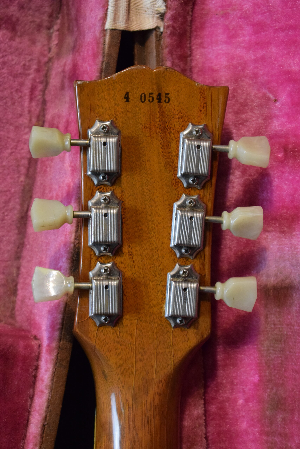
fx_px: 1031
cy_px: 224
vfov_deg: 24.6
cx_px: 150
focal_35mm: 82
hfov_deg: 16.6
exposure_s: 1/60
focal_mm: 55
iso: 3600
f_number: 5.6
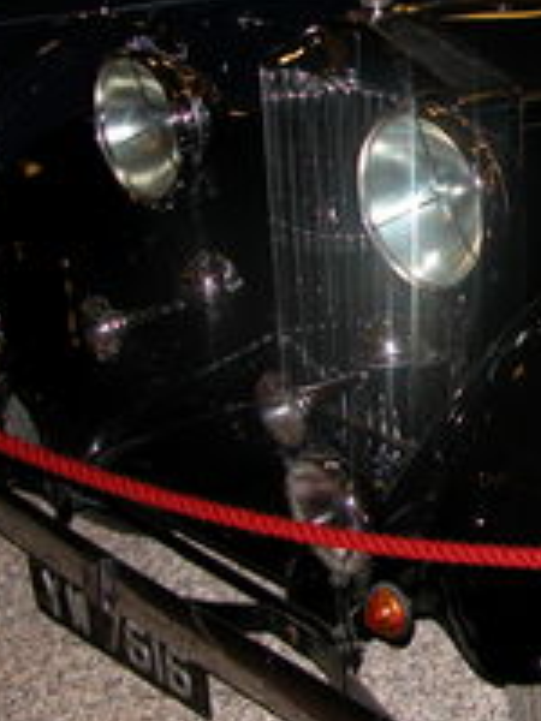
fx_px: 1459
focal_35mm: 70
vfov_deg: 27.6
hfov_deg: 19.6
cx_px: 671
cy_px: 234
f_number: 2.8
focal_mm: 8.9
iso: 100
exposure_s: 1/60
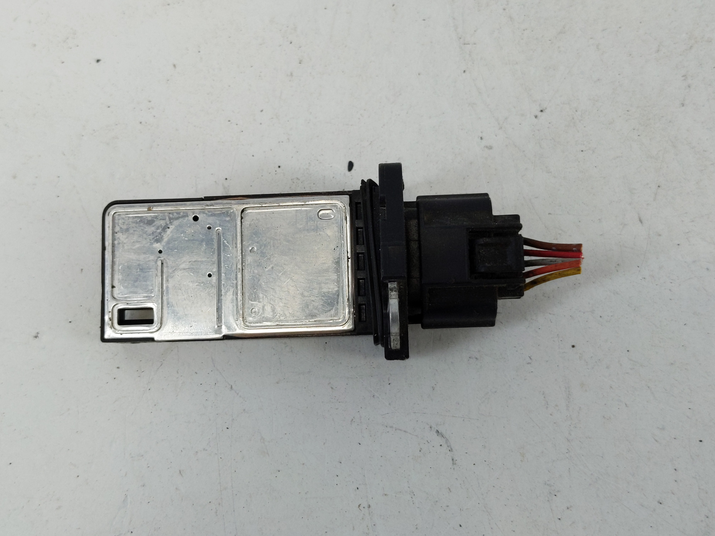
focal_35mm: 25
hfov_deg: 69.4
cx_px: 358
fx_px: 516
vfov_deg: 54.9
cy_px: 268
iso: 66
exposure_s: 1/175
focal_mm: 4.38
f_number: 1.73
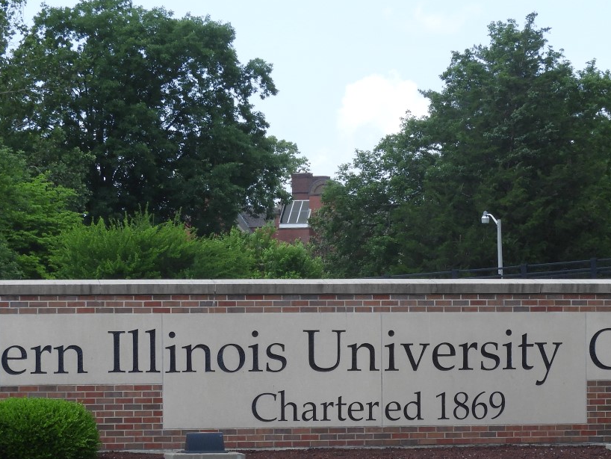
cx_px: 369
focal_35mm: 220
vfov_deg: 6.8
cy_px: 340
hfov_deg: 9.0
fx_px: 3884
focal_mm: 22.4
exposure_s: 1/320
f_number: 5
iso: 100
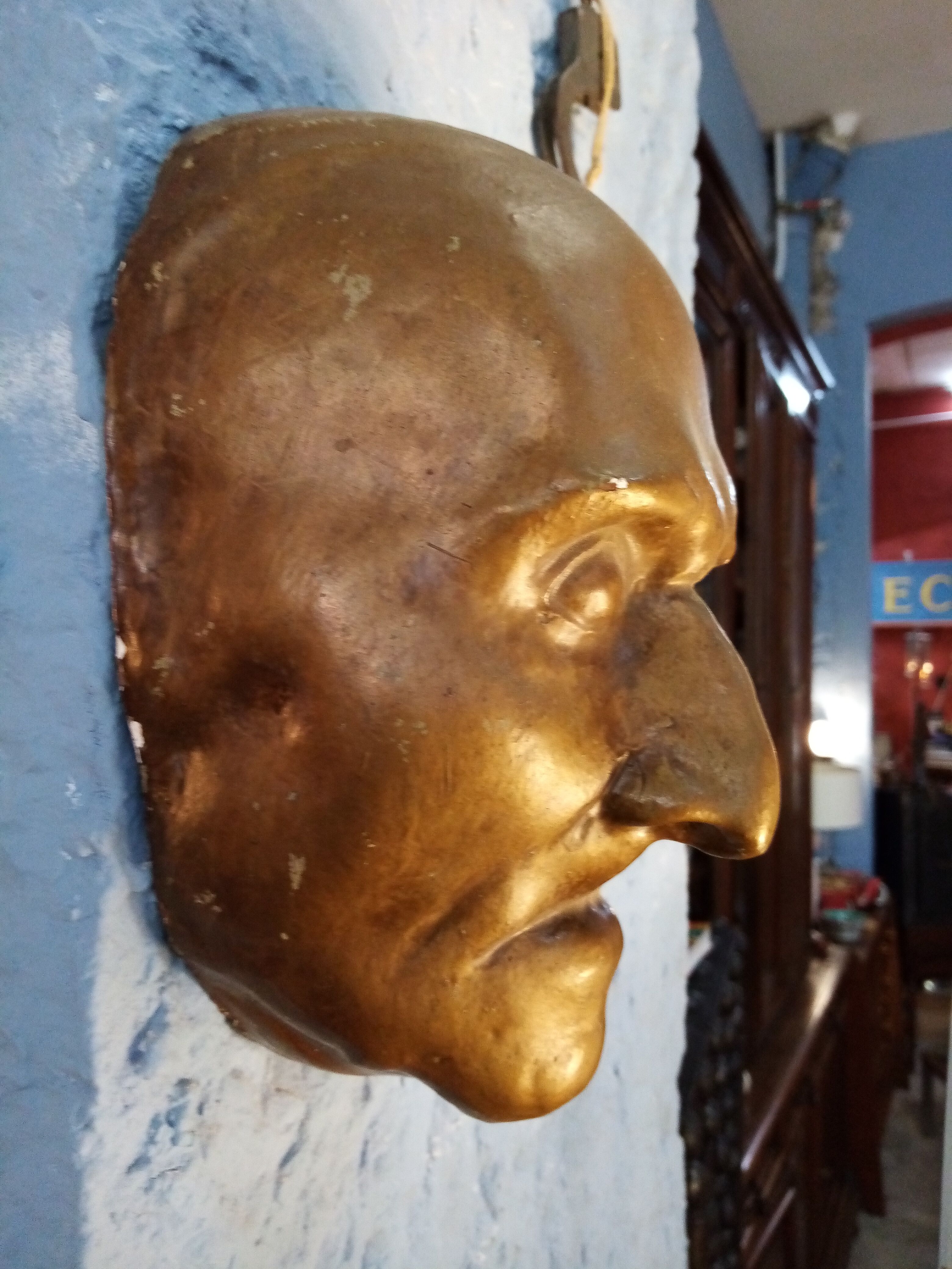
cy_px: 634
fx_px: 953
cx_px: 476
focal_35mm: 26
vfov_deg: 67.3
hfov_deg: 53.1
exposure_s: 1/25
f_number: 1.8
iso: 400
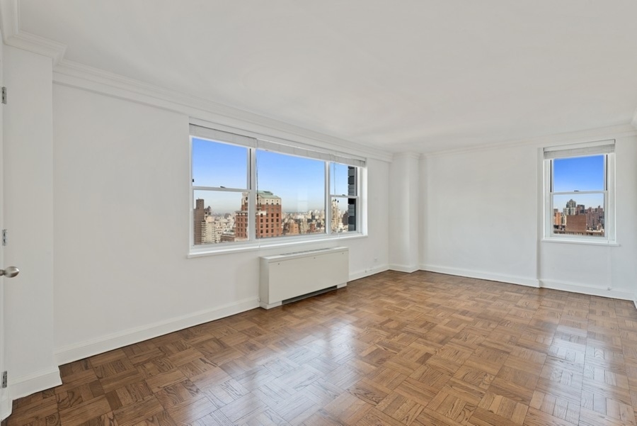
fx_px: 283
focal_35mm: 16
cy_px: 213
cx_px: 318
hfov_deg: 96.7
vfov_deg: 73.8
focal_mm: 16
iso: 200
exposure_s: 1/25
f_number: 11
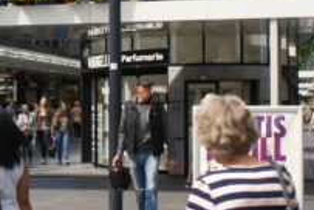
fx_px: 1004
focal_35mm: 115
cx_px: -6
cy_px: 77
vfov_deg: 11.9
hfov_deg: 17.3
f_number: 10
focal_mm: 26
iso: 100
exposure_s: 1/100
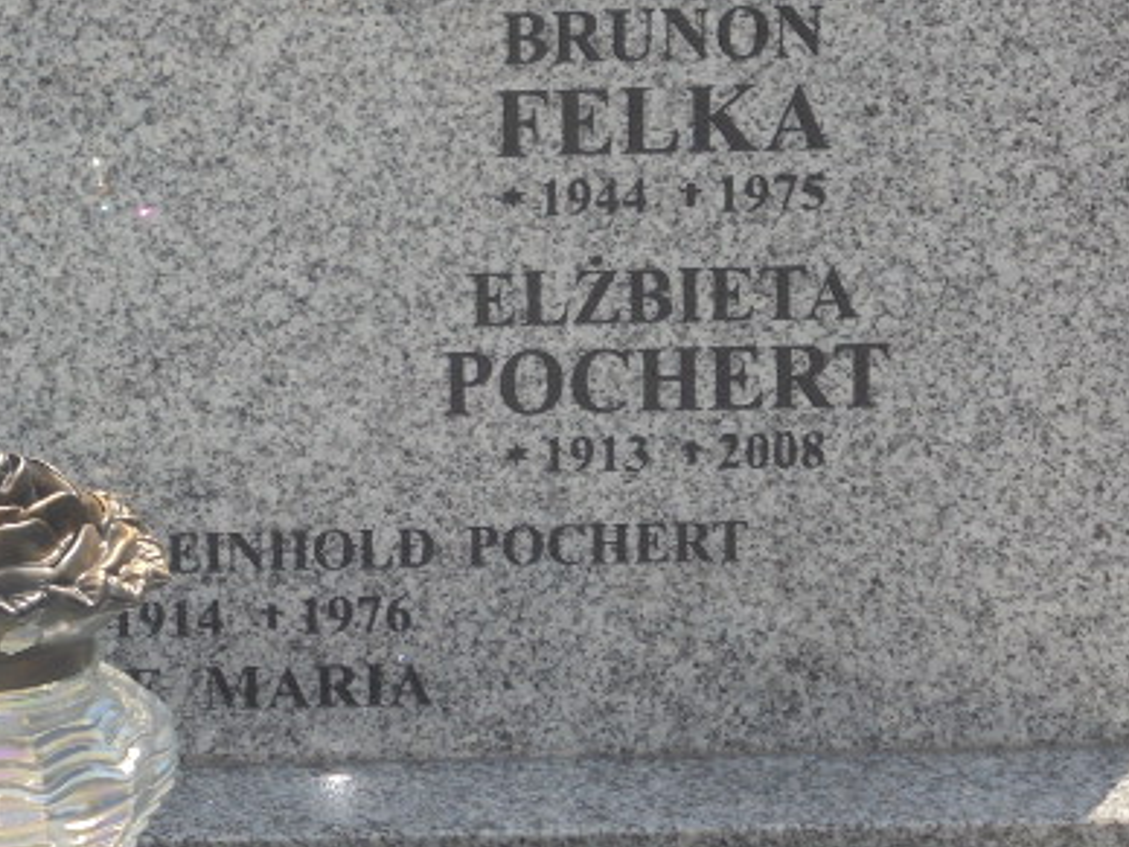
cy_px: 172
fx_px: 4468
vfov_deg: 10.8
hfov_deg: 14.3
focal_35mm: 137
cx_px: 262
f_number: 6.7
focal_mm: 14.9
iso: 100
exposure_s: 1/200
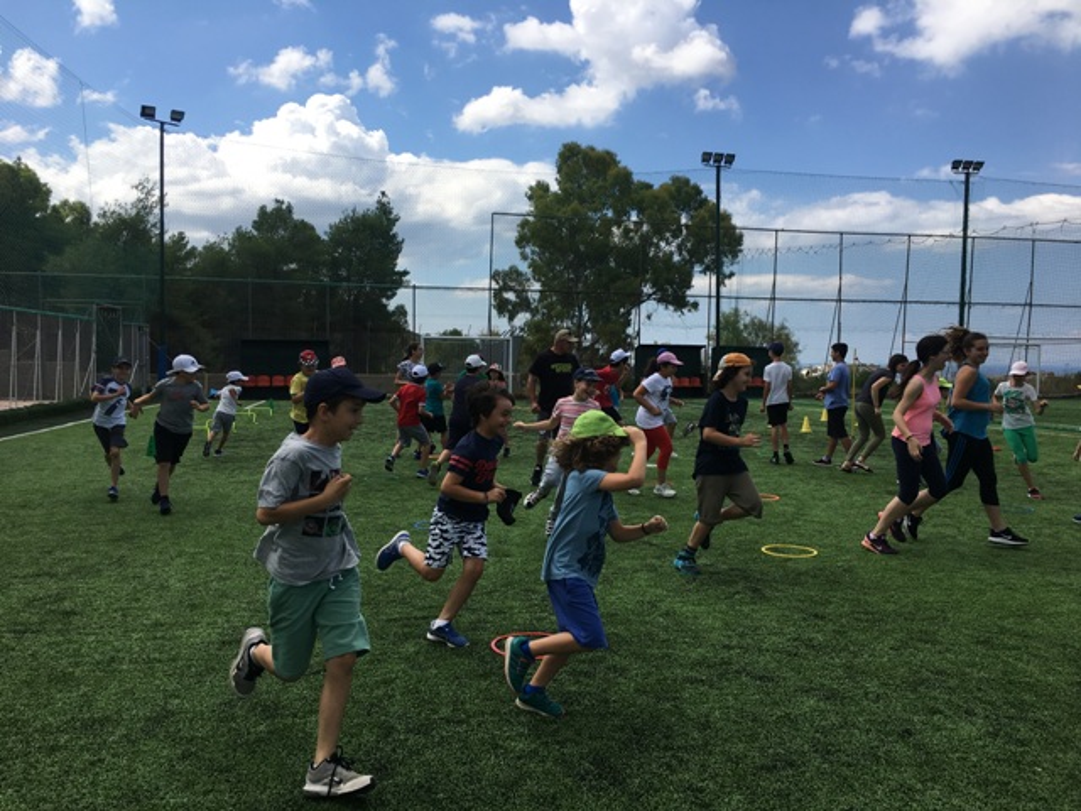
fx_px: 906
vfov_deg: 48.2
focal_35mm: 29
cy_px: 406
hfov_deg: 61.7
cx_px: 540
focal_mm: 4.15
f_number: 2.2
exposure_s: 1/1425
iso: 25
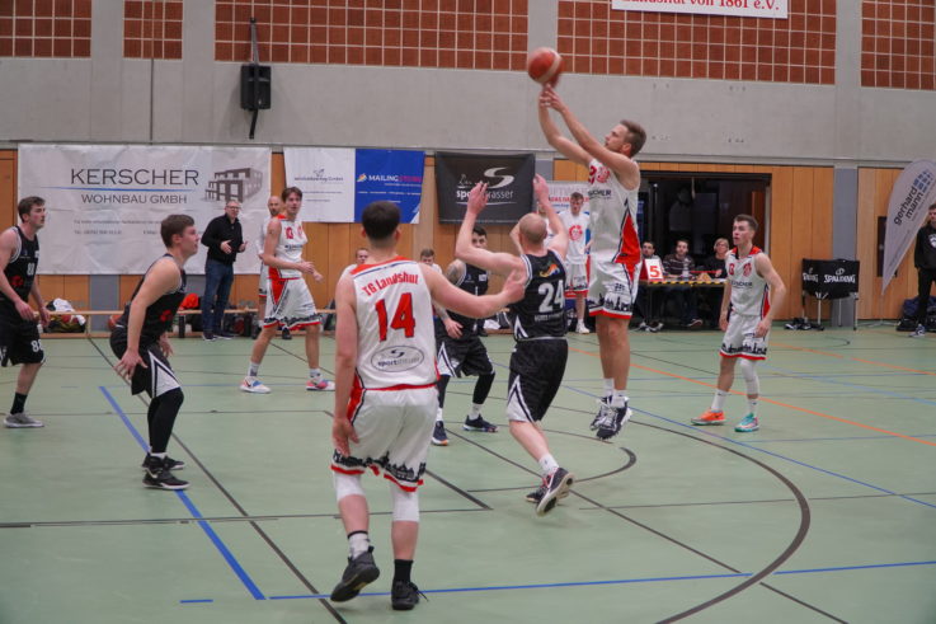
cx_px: 468
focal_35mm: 60
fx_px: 1560
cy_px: 312
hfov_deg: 33.4
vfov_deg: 22.6
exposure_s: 1/160
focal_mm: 40
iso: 800
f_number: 4
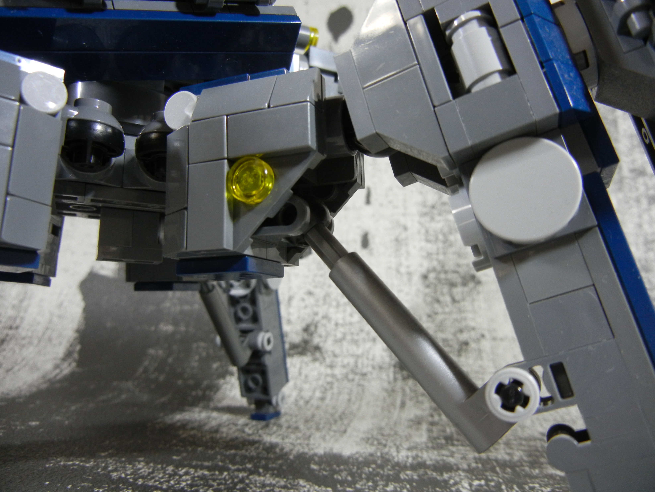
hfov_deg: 60.0
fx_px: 568
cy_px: 246
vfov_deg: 46.8
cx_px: 328
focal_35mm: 30
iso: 400
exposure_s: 1/29.3
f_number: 3.5
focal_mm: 5.4
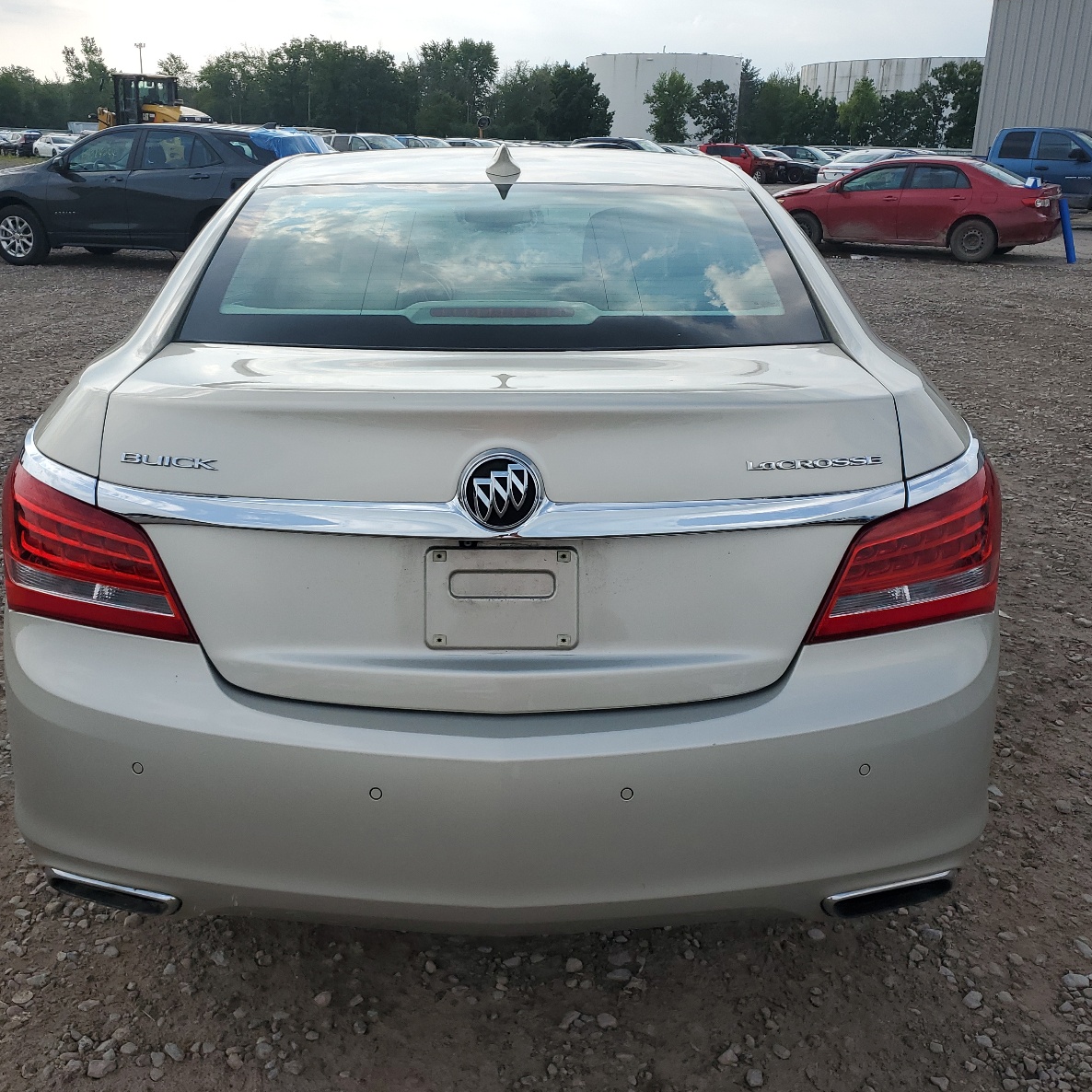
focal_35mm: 31
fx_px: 1106
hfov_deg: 52.5
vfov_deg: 52.5
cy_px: 545
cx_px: 516
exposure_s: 1/3333
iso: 50
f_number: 1.5
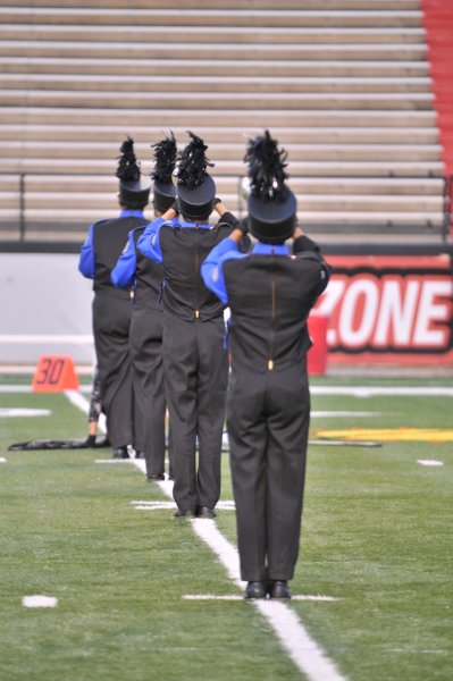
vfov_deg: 7.2
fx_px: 5388
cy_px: 340
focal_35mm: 285
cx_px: 226
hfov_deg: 4.8
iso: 200
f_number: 2.8
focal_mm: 190
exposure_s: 1/80
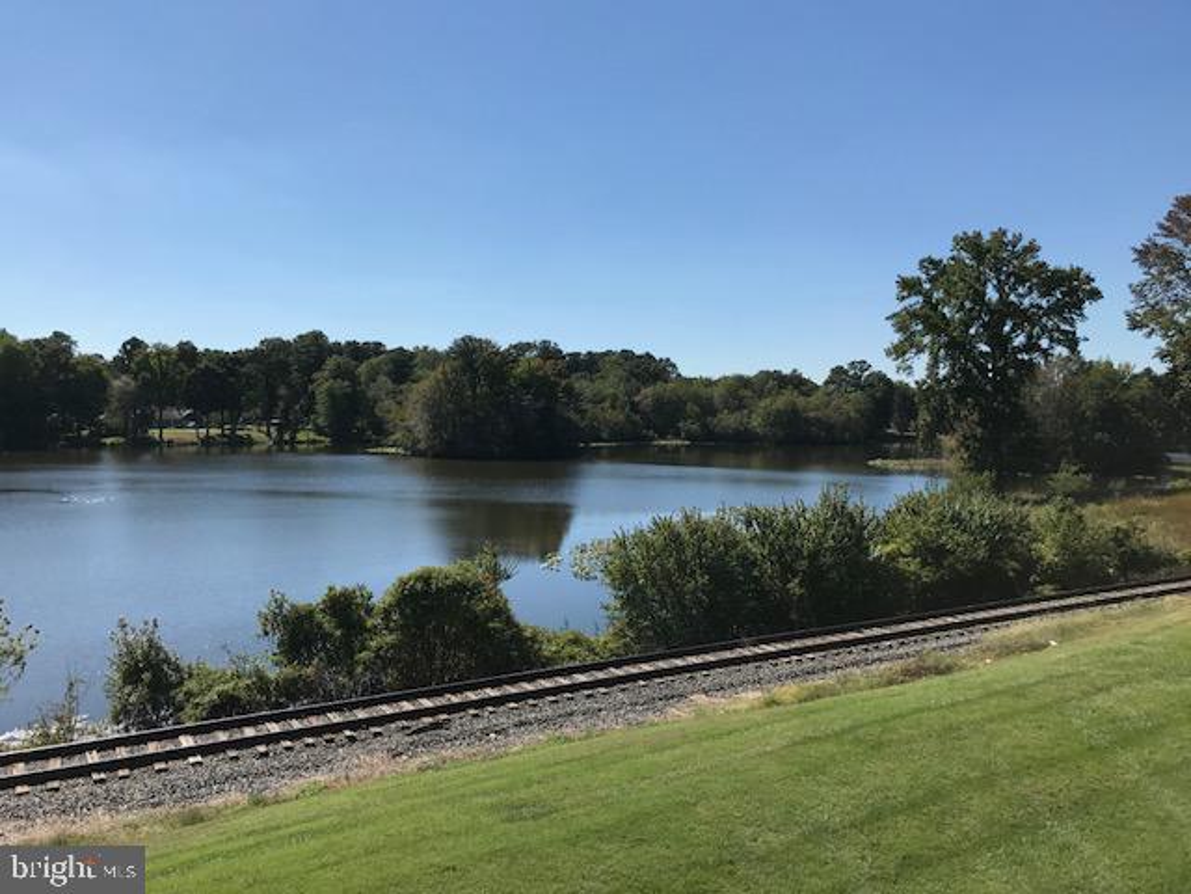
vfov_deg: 49.7
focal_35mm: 28
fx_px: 963
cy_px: 447
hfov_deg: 63.4
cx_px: 596
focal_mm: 3.99
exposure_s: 1/2907
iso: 20
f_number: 1.8
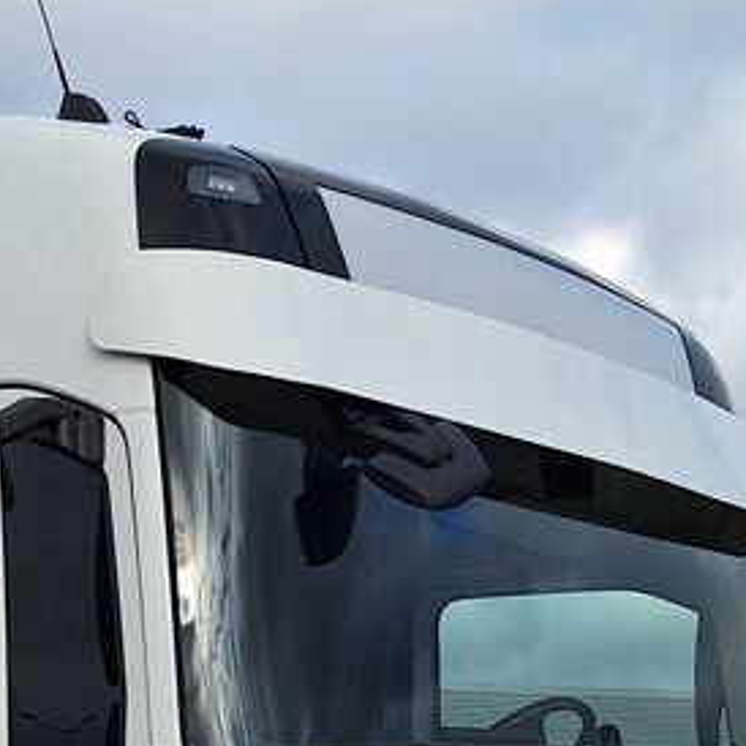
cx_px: -136
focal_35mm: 95
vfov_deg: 17.1
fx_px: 2316
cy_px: 991
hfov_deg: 17.5
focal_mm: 5.54
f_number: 1.8
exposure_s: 1/2053
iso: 40
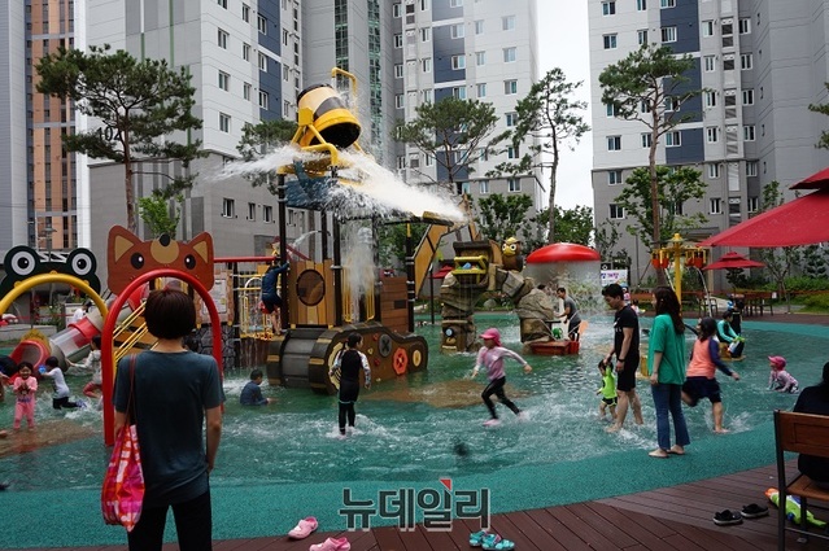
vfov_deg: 47.9
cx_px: 414
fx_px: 621
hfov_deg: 67.4
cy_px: 276
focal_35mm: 27
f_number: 9
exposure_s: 1/80
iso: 100
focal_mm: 18
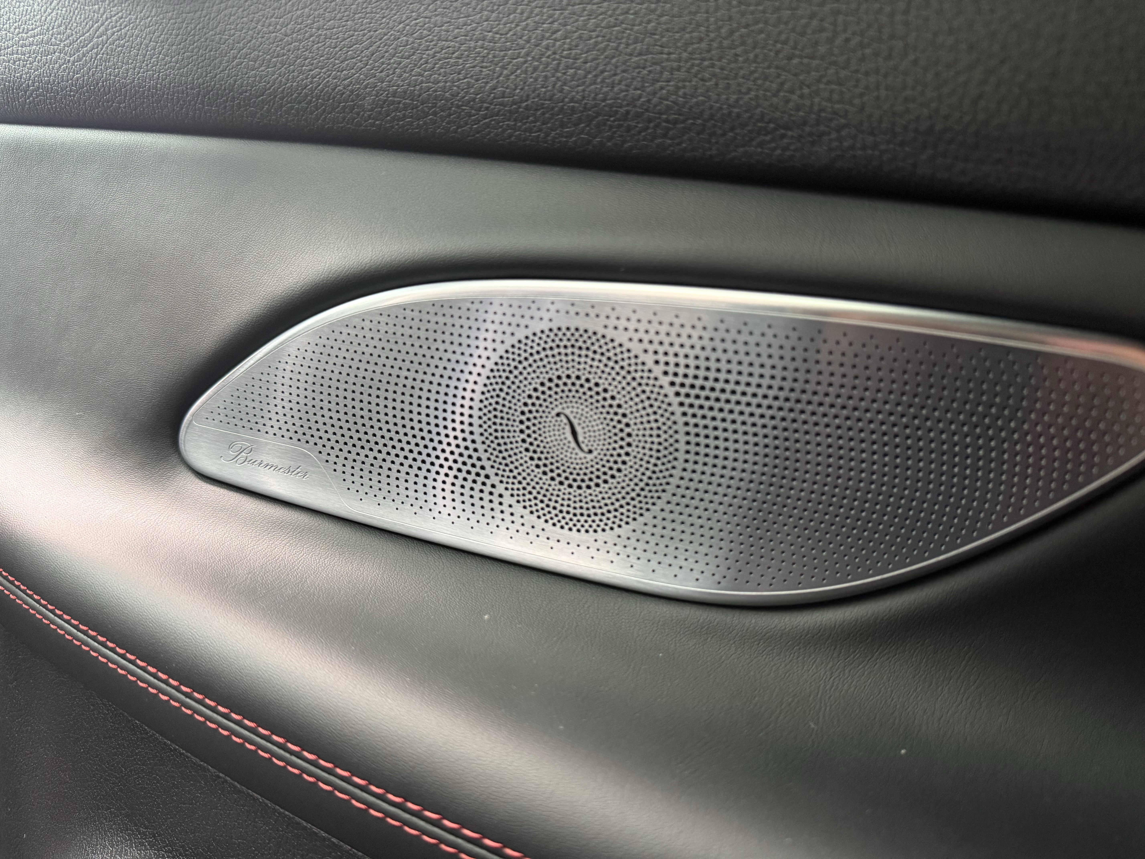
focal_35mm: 24
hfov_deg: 71.6
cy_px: 430
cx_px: 572
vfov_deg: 56.8
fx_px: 794
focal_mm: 6.76
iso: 400
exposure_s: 1/60
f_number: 1.78
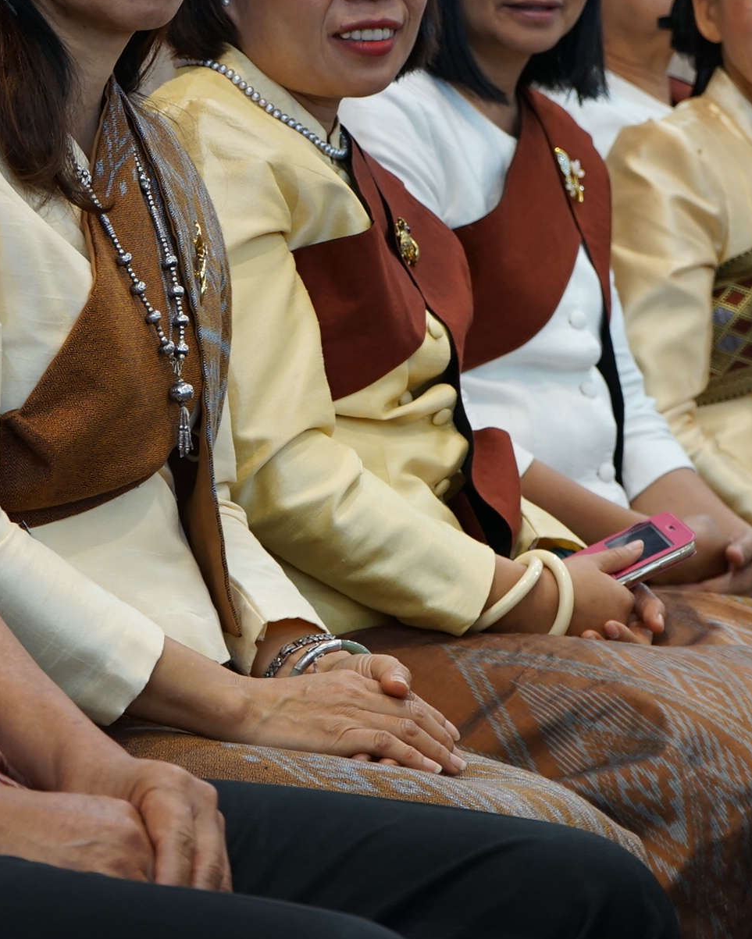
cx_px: 322
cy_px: 163
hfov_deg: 10.8
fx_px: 3977
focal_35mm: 143
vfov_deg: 13.4
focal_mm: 61
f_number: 5.6
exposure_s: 1/13
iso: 800
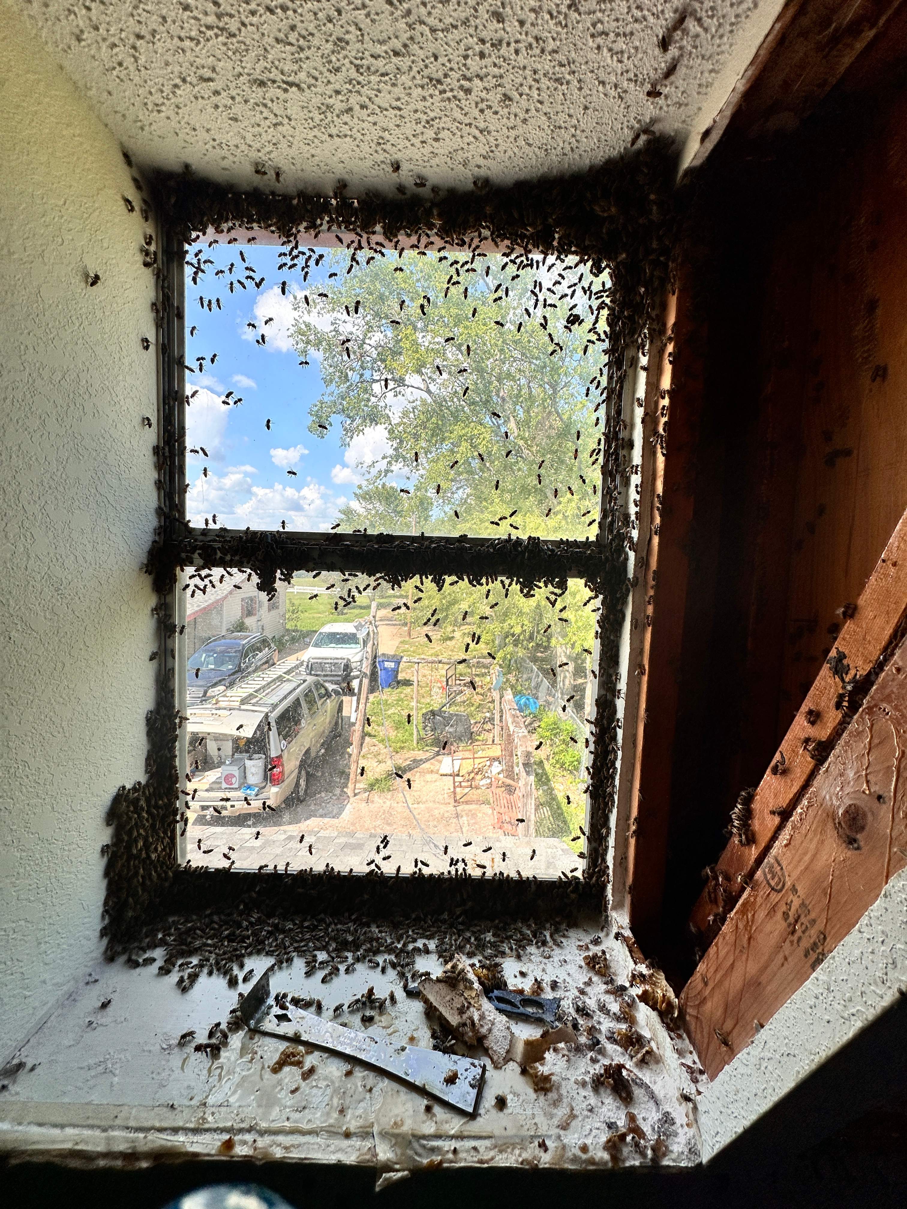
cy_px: 604
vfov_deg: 102.1
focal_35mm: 14
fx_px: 489
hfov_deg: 85.7
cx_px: 454
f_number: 2.2
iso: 50
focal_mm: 2.22
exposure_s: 1/988
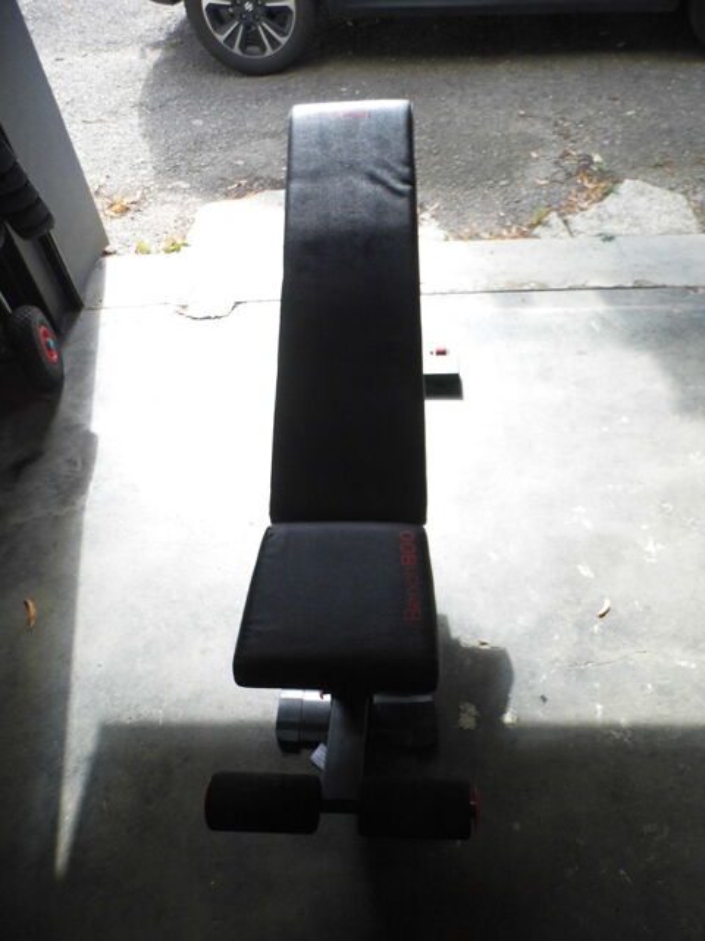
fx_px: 679
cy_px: 470
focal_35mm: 25
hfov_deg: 54.9
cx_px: 352
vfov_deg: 69.4
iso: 100
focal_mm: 4.5
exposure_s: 1/100
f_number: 3.1
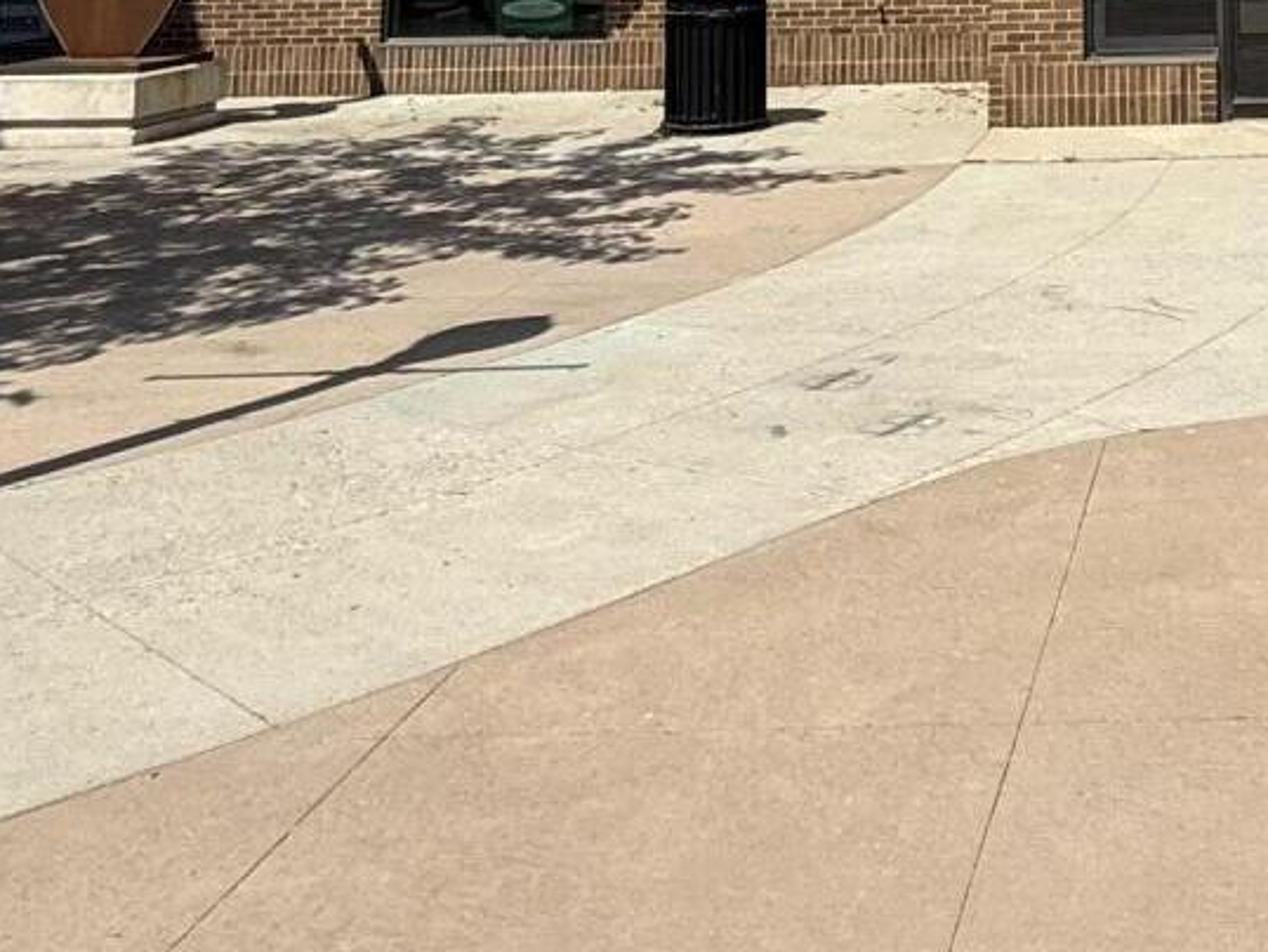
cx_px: 1219
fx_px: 1906
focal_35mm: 52
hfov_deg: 34.1
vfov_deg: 23.4
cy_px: -410
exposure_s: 1/2717
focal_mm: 2.22
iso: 50
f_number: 2.2
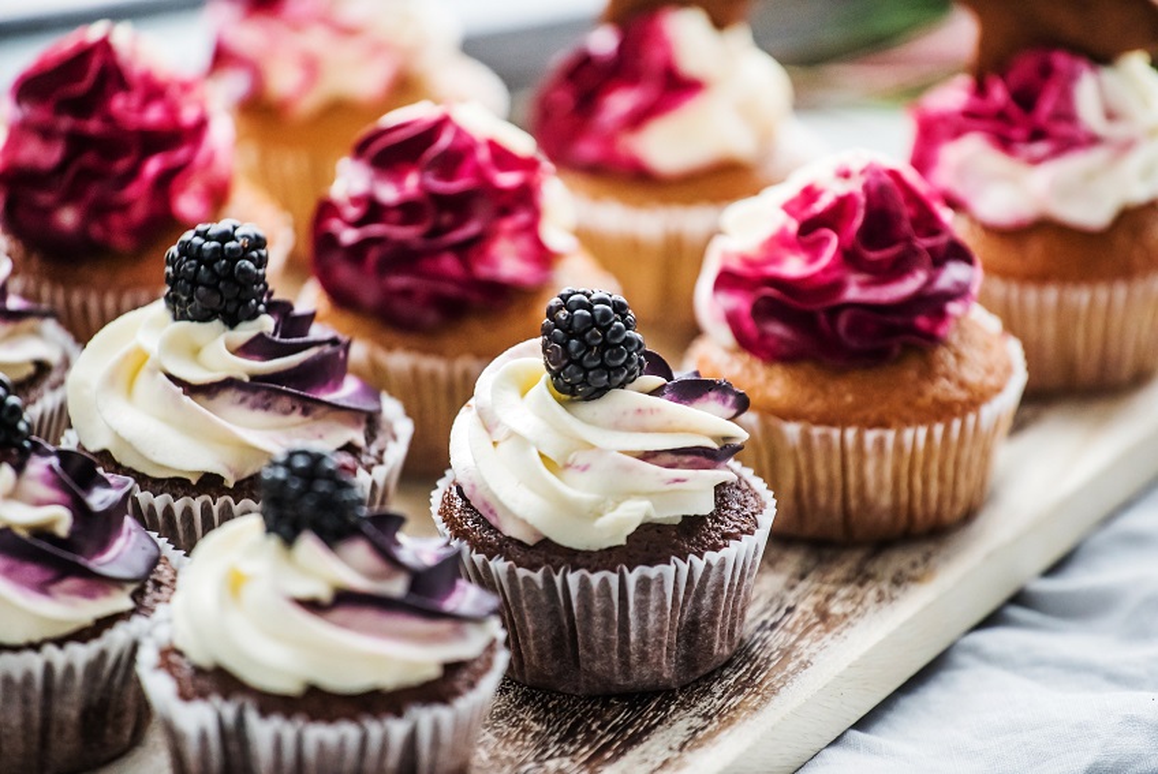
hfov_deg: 10.3
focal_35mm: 200
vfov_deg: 6.9
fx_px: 6439
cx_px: 579
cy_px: 387
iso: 5000
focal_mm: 200
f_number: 4
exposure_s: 1/200
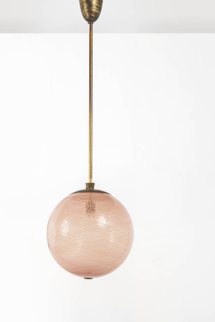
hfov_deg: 21.6
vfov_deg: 31.9
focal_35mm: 63
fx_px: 564
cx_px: 90
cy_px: 149
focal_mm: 50
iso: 100
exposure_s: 1/250
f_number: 14
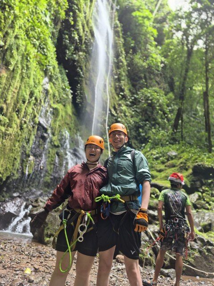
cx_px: 107
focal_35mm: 23
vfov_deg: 73.9
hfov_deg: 58.9
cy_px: 143
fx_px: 190
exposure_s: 1/120
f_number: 1.8
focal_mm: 5.4
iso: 100
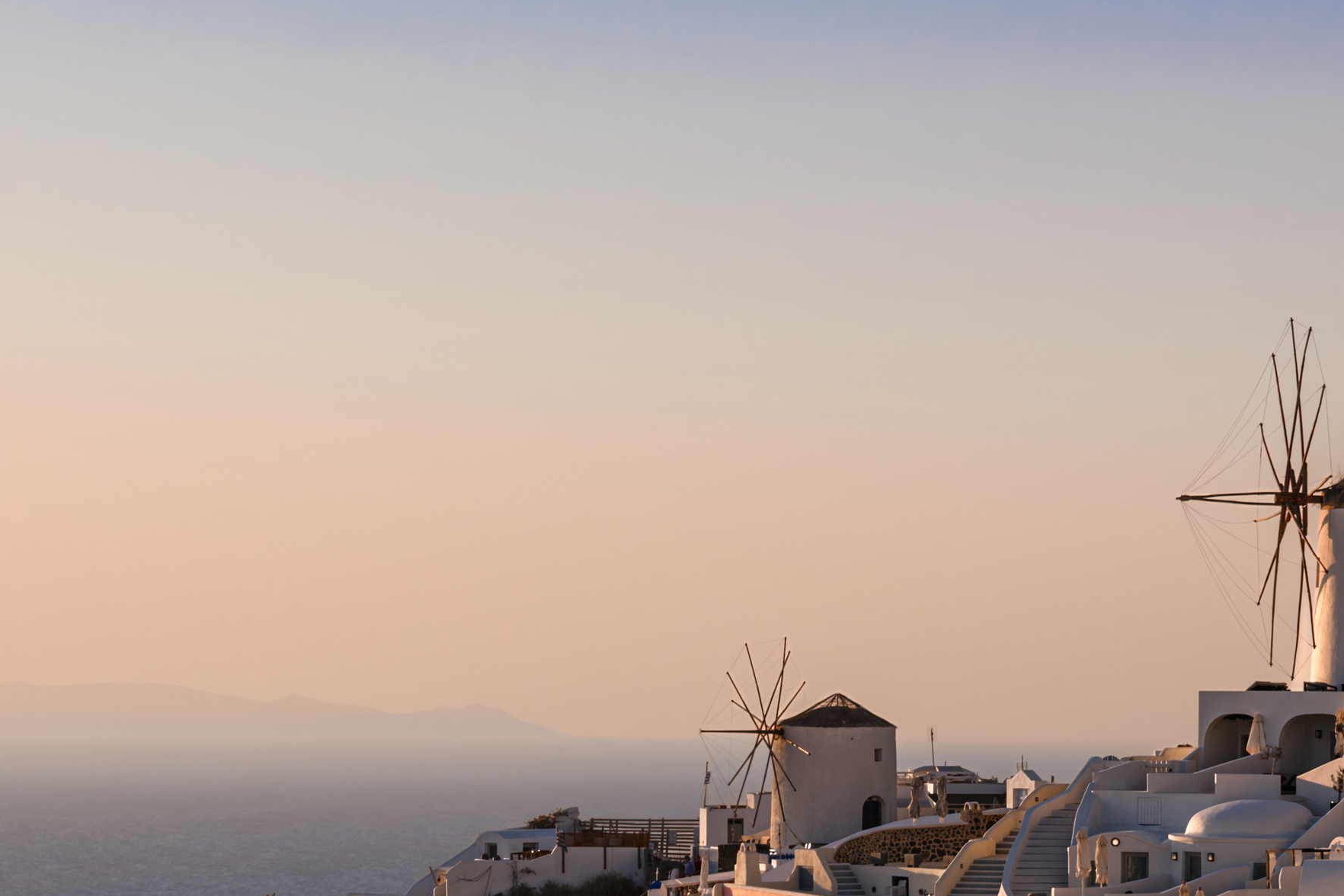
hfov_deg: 16.6
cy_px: 869
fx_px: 4592
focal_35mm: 123
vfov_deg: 11.1
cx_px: 893
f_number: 8
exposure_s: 1/1401
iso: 800
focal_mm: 41
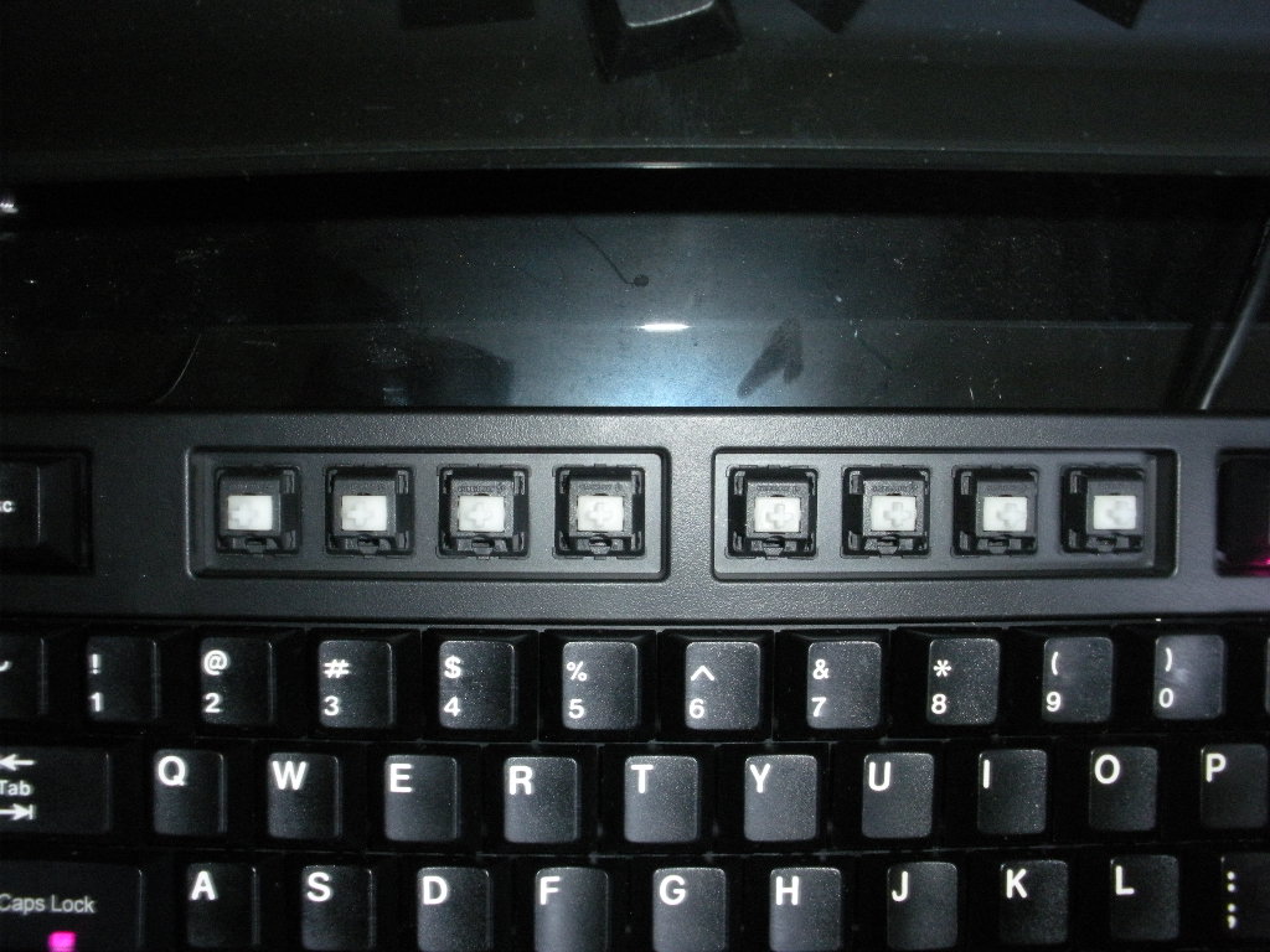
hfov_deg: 51.4
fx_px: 1321
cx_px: 635
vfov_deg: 39.7
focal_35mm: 36
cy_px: 476
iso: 400
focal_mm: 6.3
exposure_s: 1/2
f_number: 5.6
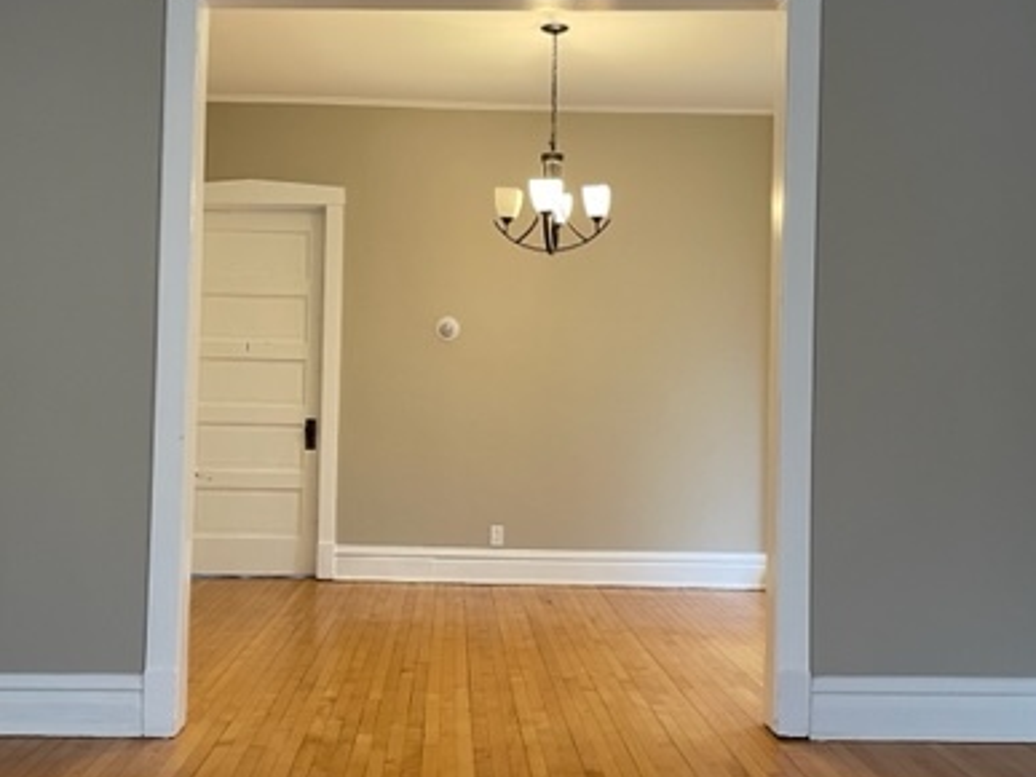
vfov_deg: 33.6
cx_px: 466
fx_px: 1287
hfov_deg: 43.8
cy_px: 391
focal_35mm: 43
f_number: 1.6
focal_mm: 4.2
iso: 160
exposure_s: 1/60
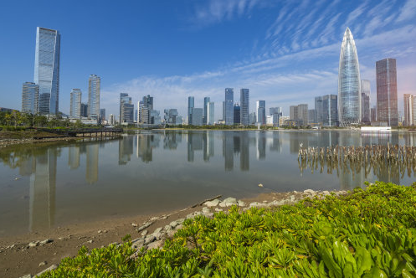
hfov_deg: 96.7
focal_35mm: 16
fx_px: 185
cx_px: 206
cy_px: 117
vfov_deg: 73.3
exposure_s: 1/400
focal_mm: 13
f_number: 13
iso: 200
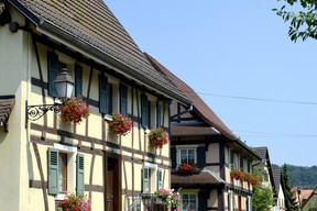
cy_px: 145
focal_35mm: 70
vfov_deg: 19.4
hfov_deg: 28.7
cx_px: 109
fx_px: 616
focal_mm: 48
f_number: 10
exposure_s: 1/320
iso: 200
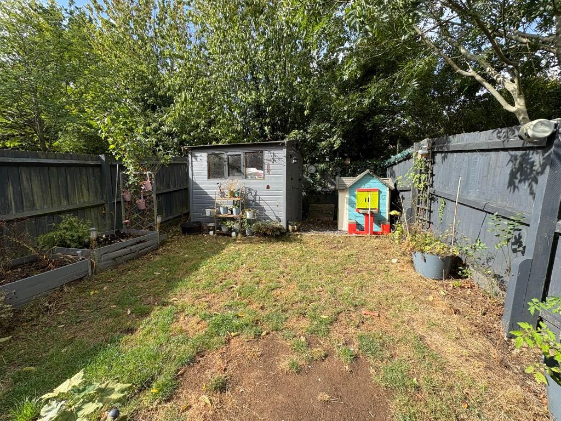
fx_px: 227
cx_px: 280
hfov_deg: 102.1
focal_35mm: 14
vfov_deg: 85.7
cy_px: 210
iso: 40
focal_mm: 2.22
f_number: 2.2
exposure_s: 1/544
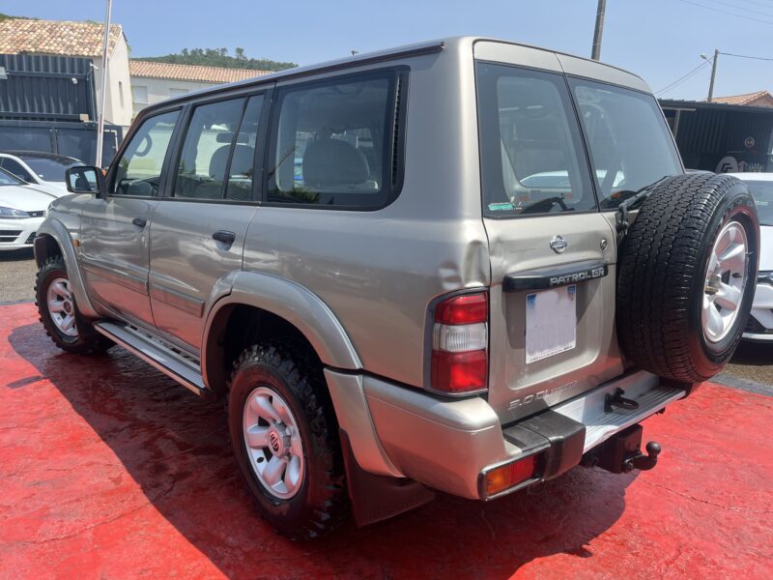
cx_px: 386
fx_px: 581
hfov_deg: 67.3
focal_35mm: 26
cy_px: 290
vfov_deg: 53.1
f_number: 1.6
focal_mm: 5.1
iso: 50
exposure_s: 1/1536
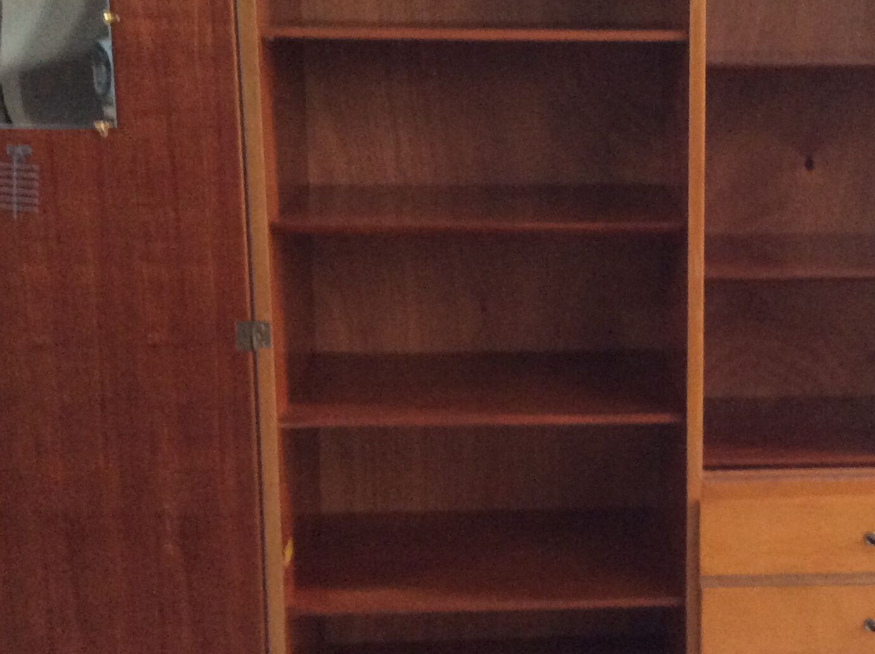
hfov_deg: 31.9
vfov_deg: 24.3
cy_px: 274
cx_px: 598
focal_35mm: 60
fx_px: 1515
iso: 250
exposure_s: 1/25
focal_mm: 3.3
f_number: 2.4
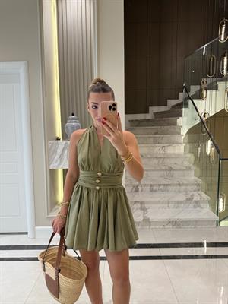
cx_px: 114
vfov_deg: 71.6
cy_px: 152
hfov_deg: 56.8
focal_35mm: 24
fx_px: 211
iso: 125
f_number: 1.78
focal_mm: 6.76
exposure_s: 1/50
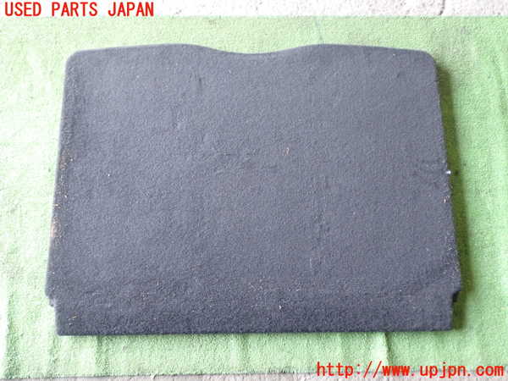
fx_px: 470
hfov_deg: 56.8
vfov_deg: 44.2
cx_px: 254
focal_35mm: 32
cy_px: 190
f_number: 2.4
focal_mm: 5.79
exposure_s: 1/30
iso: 400
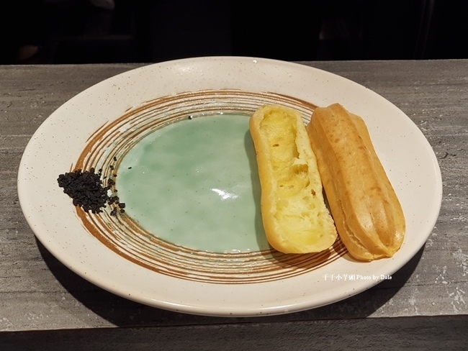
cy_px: 176
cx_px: 234
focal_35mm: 52
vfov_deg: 28.1
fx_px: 703
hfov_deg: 36.8
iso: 64
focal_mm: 6
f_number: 2.4
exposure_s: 1/30
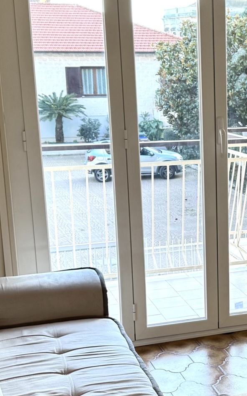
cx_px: 261
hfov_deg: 18.3
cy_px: 253
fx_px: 743
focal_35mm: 69
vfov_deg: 29.6
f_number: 1.78
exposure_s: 1/100
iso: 80
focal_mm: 6.76
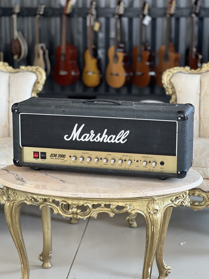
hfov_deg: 19.1
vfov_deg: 25.3
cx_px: 104
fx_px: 620
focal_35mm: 77
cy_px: 140
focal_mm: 9
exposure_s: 1/68
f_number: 2.8
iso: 250
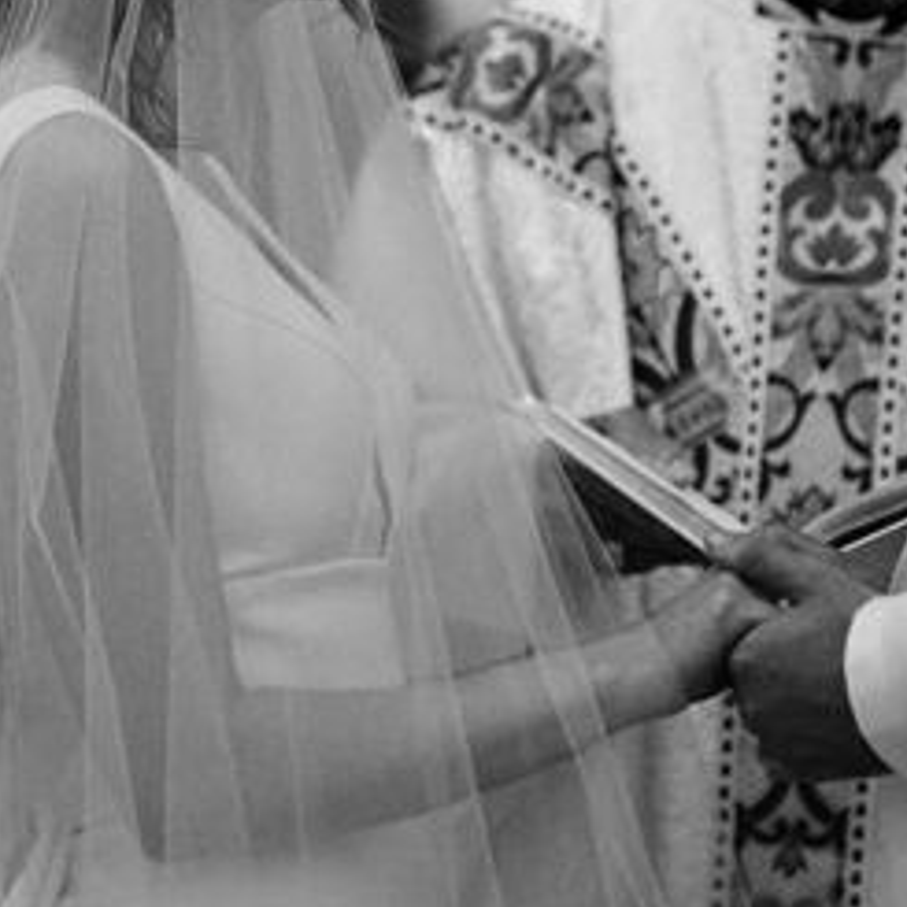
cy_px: -185
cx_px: 378
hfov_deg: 3.3
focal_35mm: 533
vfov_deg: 3.3
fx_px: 15800
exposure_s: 1/250
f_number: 2.8
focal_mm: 150
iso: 1600
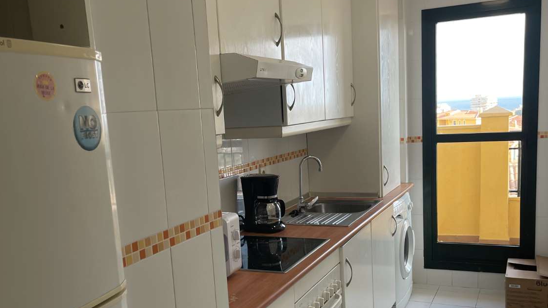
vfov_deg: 31.0
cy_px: 203
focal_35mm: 38
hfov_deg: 52.8
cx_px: 275
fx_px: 552
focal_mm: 5.1
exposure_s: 1/156
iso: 32
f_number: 1.6
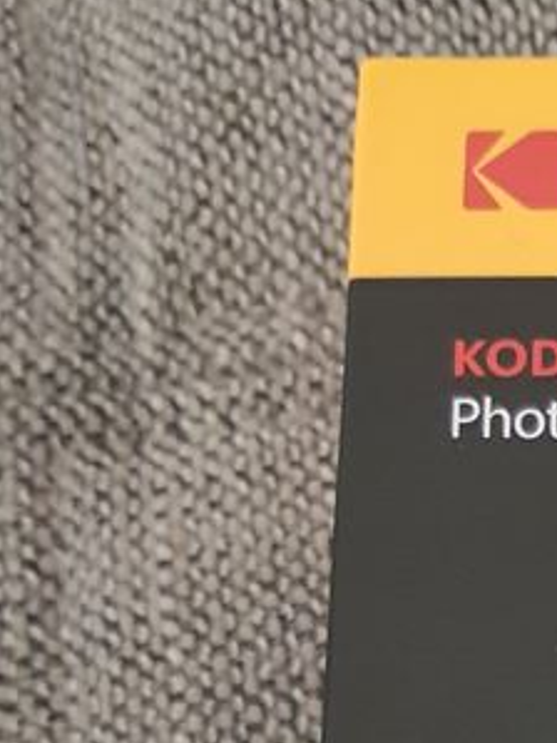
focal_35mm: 87
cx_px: 850
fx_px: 1868
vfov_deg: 20.0
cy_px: 1051
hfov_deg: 15.6
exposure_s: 1/10
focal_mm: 4.2
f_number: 1.7
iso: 800
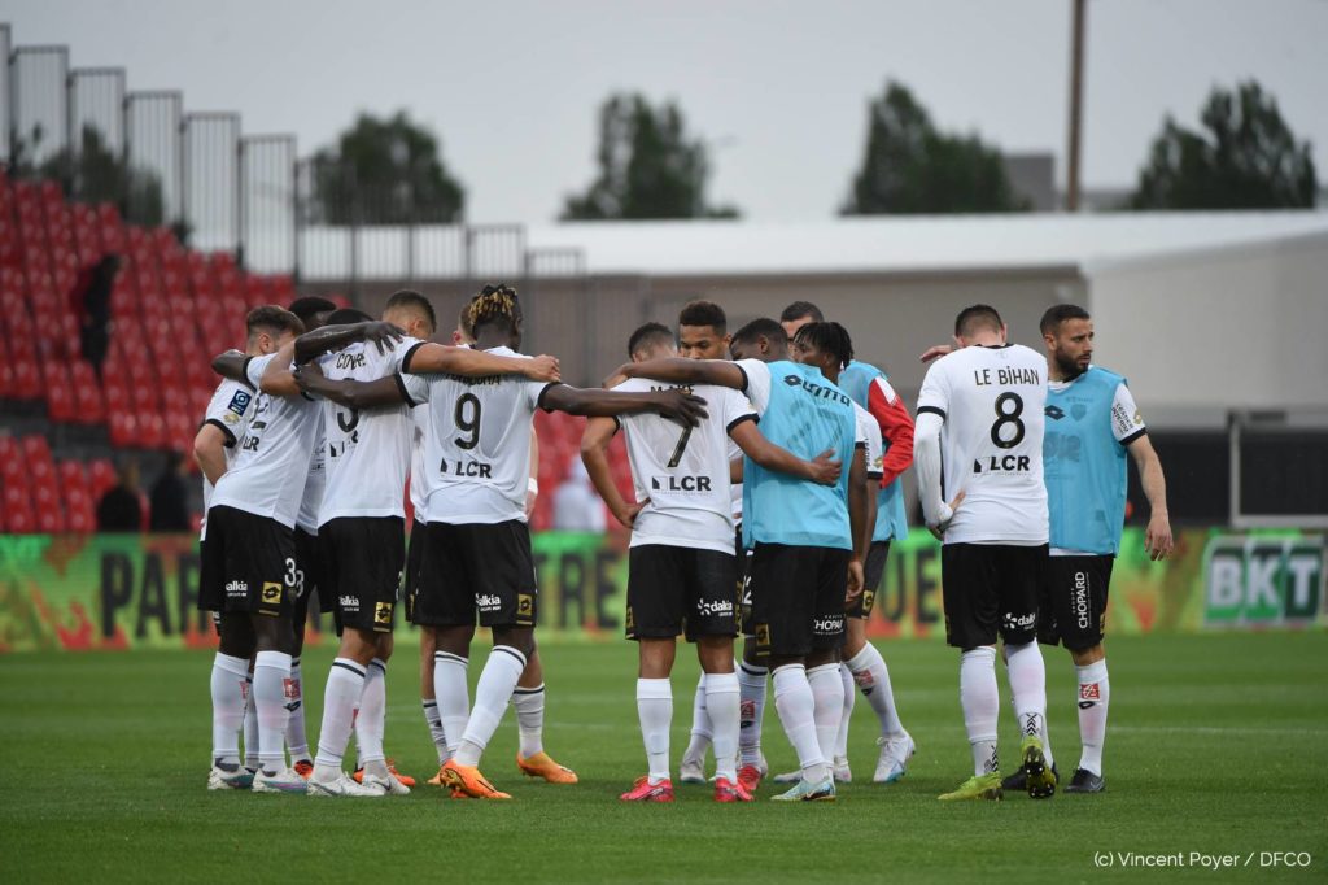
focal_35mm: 400
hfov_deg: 5.2
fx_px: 14750
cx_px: 664
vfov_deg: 3.4
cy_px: 442
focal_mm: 400
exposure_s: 1/1000
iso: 1600
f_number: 4
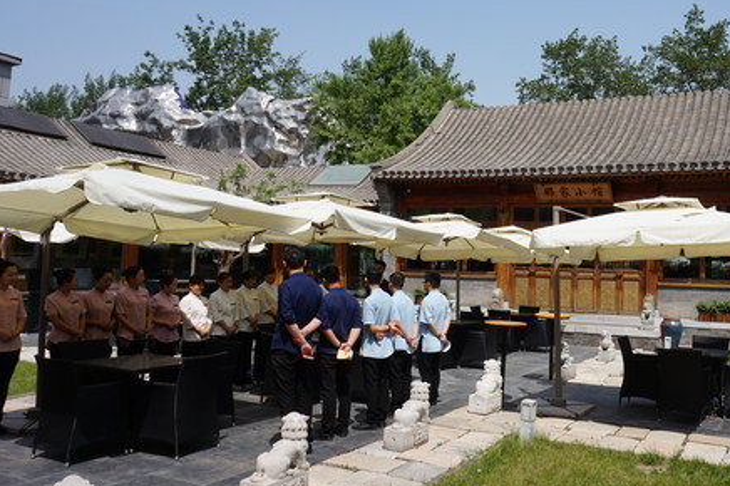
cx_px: 499
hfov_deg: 55.8
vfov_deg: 39.8
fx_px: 669
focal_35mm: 33
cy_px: 210
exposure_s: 1/125
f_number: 14
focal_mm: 16
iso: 100
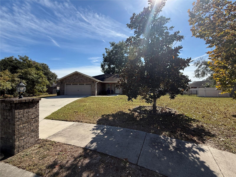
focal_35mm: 14
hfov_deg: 102.1
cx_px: 118
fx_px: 95
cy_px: 88
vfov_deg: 85.7
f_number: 2.2
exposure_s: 1/1961
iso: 64
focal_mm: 2.22
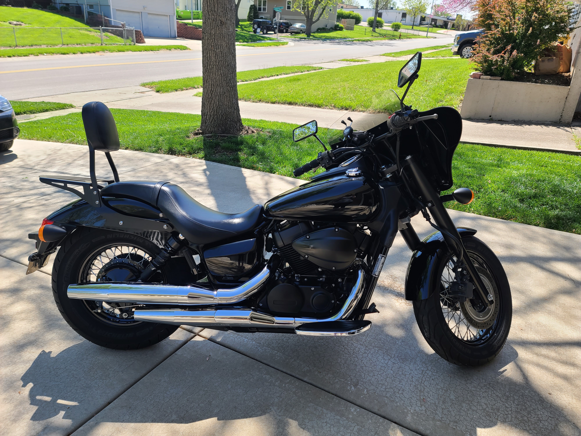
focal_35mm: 25
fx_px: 420
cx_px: 290
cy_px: 218
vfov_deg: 54.9
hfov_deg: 69.4
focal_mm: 7
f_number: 1.8
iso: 16
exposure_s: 1/316
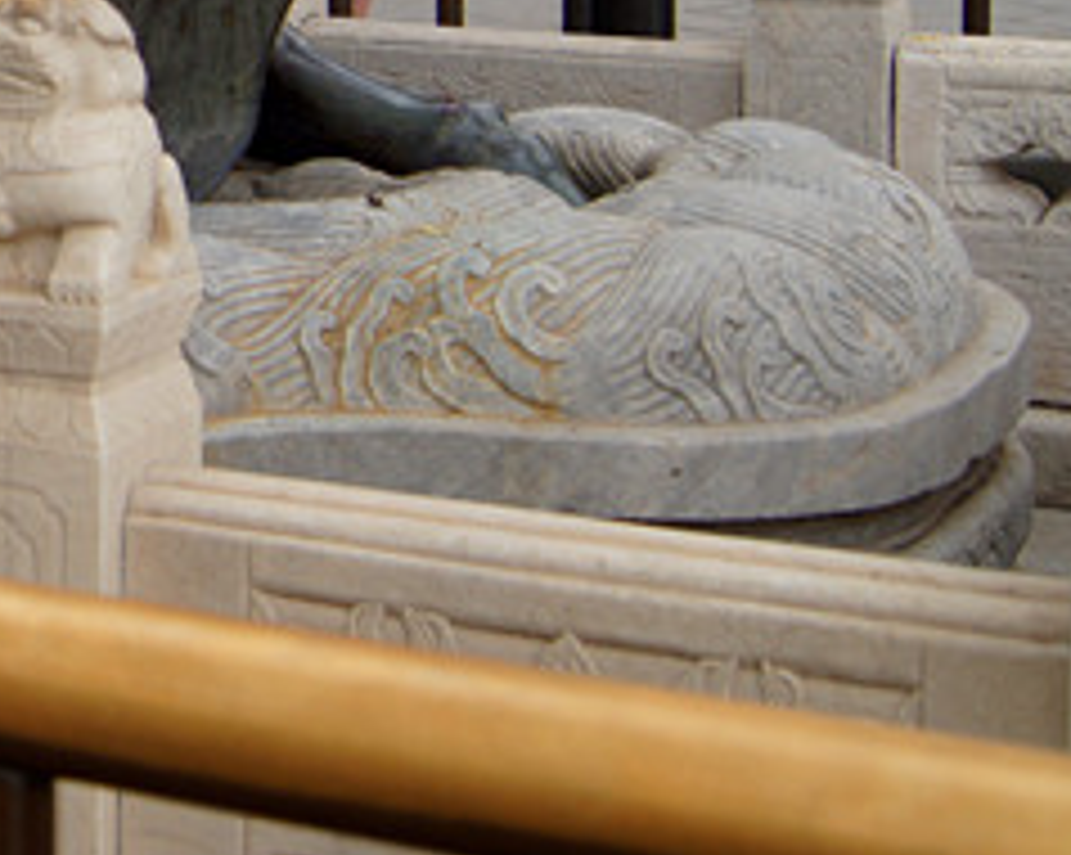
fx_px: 3294
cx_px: -324
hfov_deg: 17.3
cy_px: -290
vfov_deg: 14.1
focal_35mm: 104
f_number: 5
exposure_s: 1/250
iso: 100
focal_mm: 22
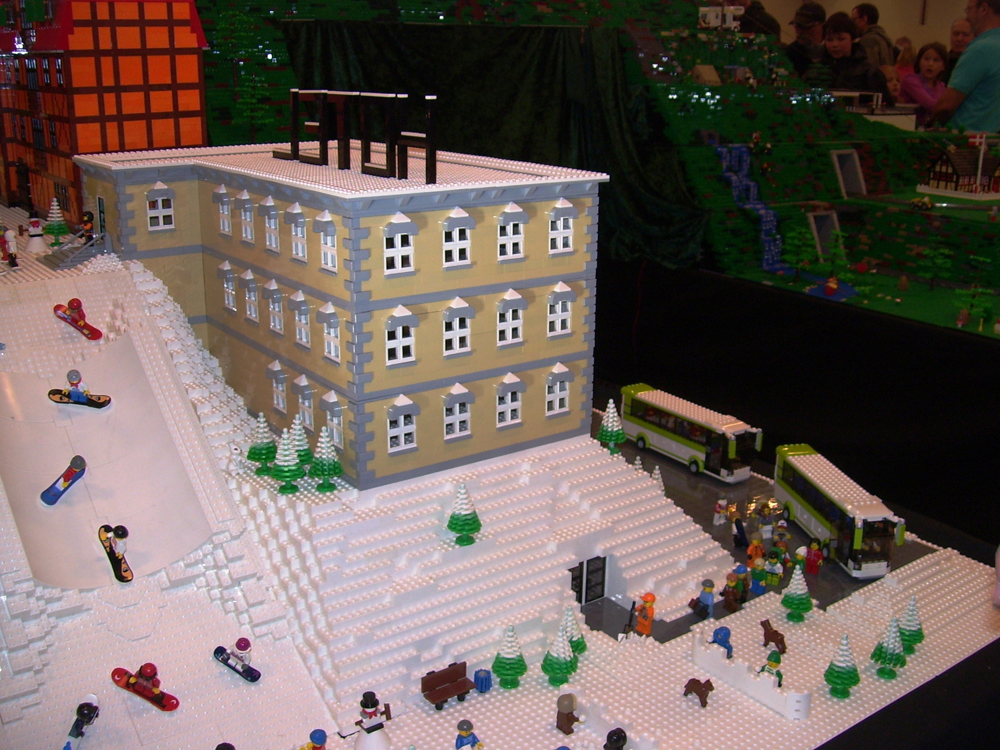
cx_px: 500
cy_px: 375
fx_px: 1040
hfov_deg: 51.4
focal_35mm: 36
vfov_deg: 39.7
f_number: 2.7
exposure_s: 1/60
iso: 80
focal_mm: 6
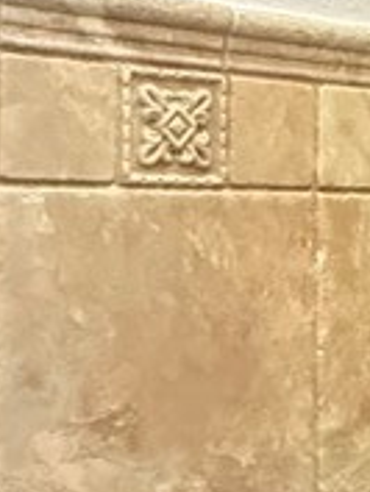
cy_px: 181
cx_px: 512
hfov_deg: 16.9
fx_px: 1153
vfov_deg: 24.0
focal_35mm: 81
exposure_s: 1/60
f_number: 2.2
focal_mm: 2.22
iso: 1000
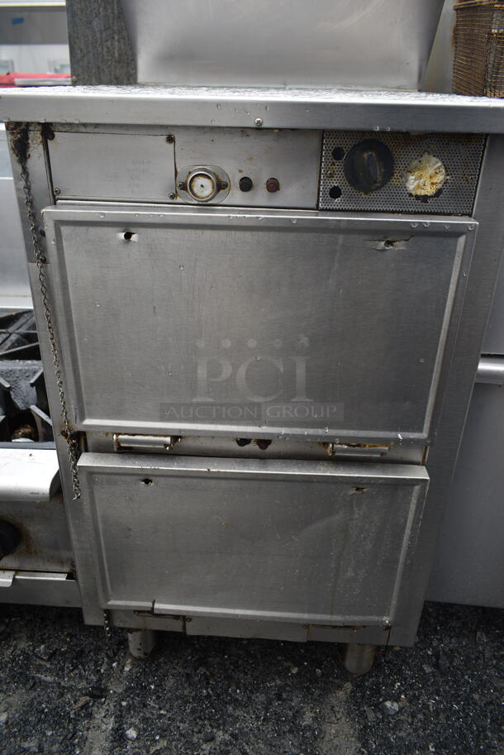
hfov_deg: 48.0
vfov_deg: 67.3
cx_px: 252
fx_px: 566
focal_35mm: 27
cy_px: 378
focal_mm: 18
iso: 100
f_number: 4
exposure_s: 1/60
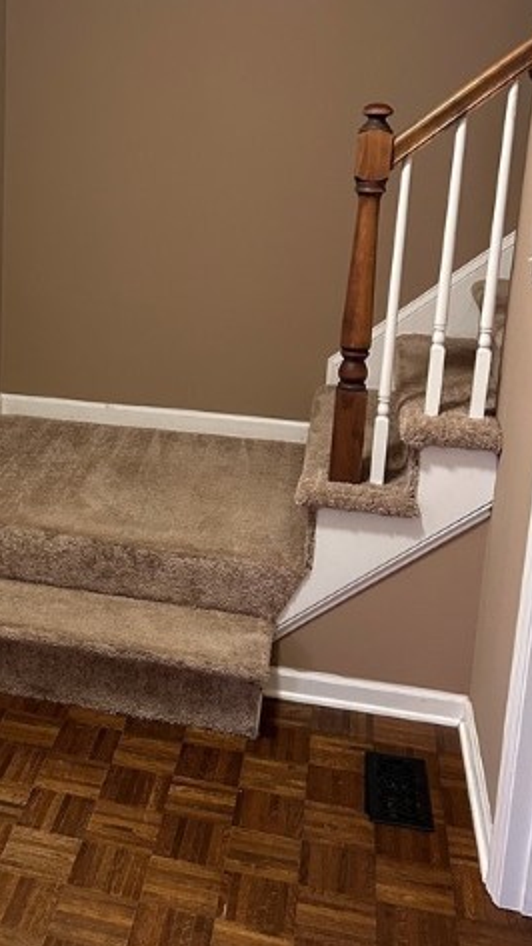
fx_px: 1154
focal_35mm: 46
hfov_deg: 24.7
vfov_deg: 44.3
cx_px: -4
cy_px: 376
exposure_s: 1/60
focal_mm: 5.7
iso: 250
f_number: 1.5
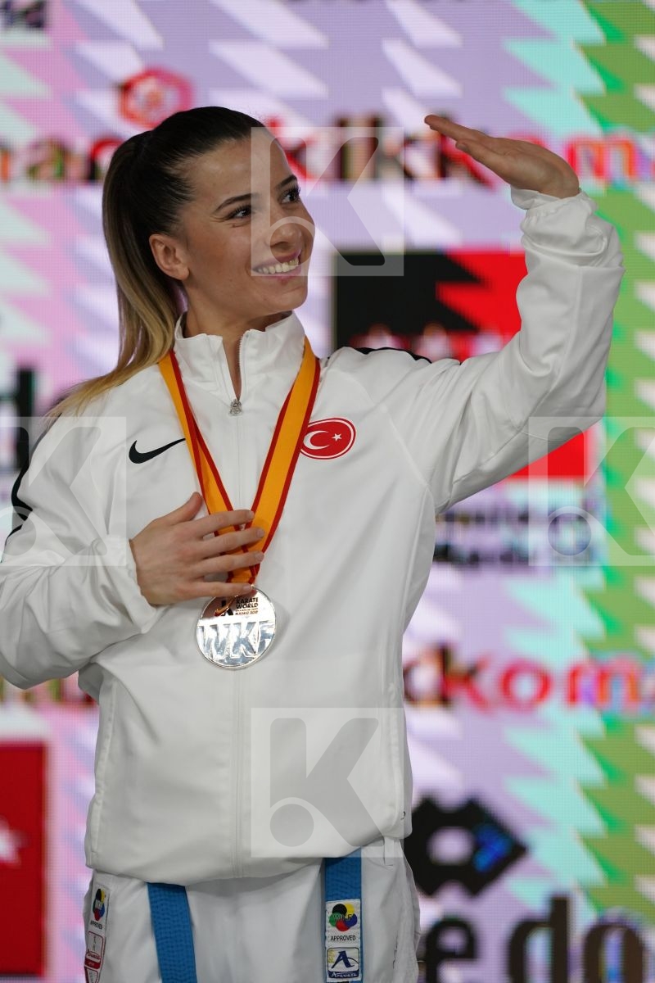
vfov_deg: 5.2
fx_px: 10916
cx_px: 328
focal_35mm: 400
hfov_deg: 3.4
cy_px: 492
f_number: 2.8
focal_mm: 400
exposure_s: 1/500
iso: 2000
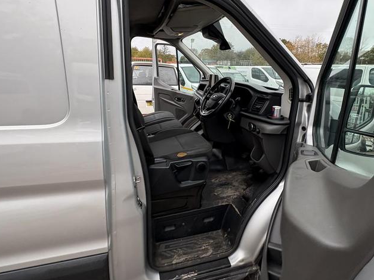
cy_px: 104
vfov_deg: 65.0
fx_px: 216
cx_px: 193
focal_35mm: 20
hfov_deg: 81.7
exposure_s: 1/101
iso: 64
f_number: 2.2
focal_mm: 2.22
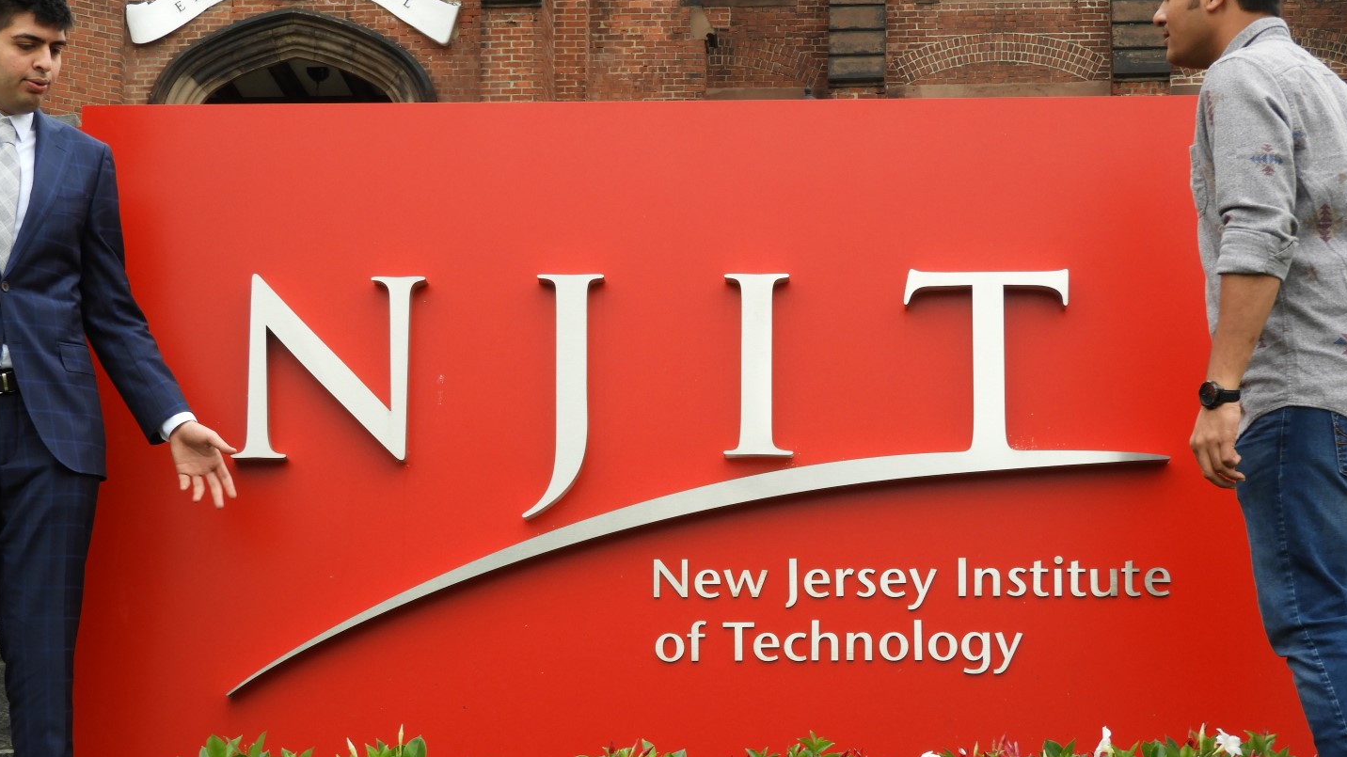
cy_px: 476
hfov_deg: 17.0
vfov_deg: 9.6
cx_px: 673
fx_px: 4500
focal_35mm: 126
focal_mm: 20.6
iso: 100
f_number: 5
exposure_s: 1/160
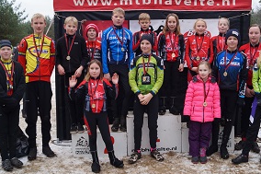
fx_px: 275
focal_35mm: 38
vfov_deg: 35.0
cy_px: 80
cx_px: 145
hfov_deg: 50.6
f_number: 4.5
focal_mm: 18
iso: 100
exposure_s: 1/80
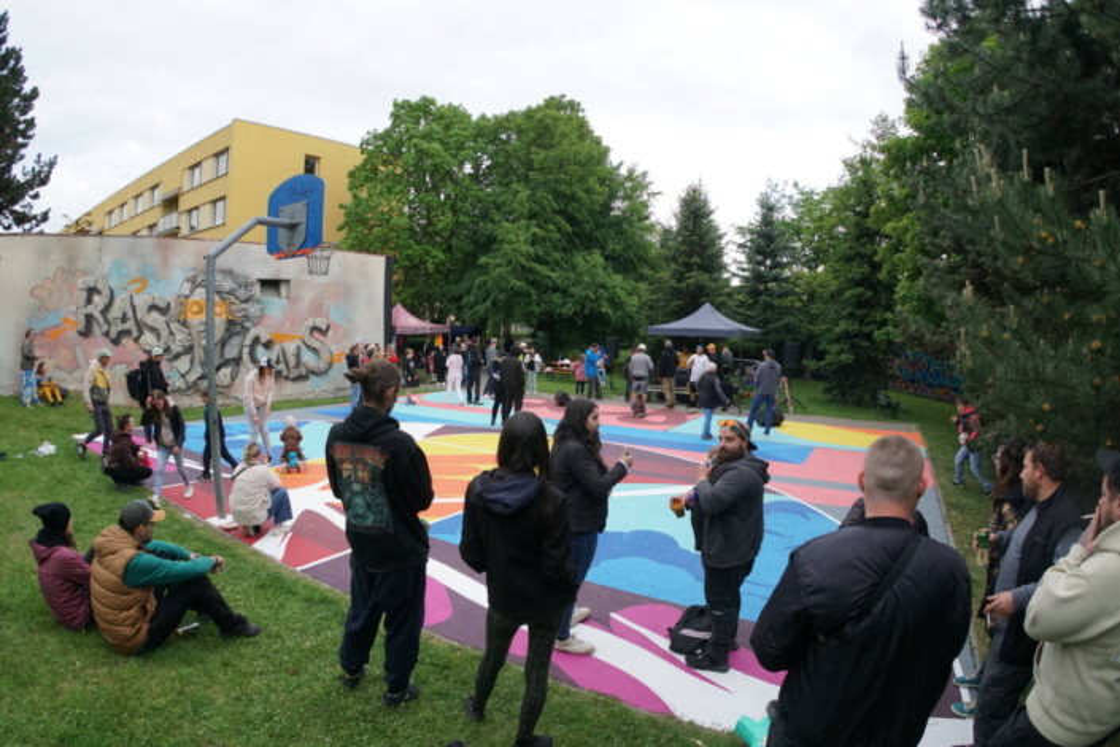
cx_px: 560
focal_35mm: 30
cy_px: 374
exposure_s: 1/200
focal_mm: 20
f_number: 6.3
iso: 800
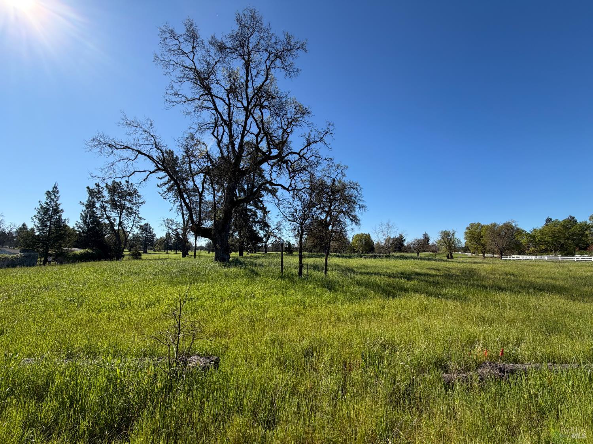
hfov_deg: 102.1
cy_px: 222
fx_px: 240
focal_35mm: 14
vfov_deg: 85.7
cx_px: 296
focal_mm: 2.22
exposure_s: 1/770
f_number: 2.2
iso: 25
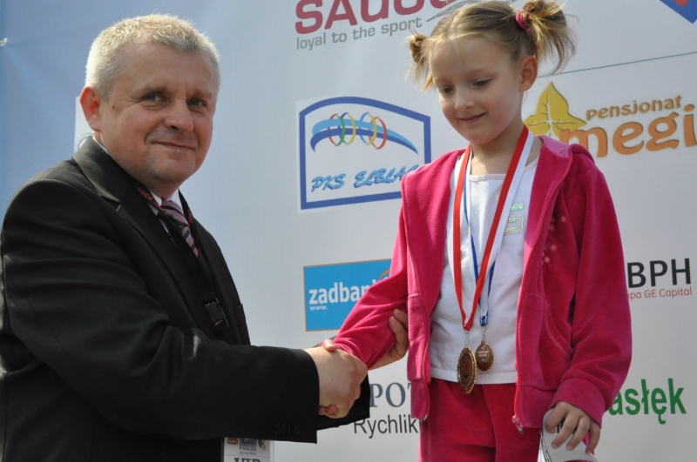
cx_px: 348
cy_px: 231
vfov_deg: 28.9
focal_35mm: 46
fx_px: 899
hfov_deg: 42.4
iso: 1250
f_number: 4.5
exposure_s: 1/4000
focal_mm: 31
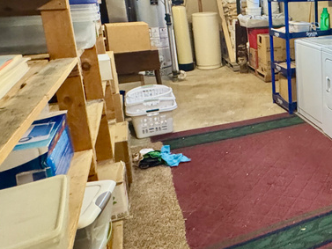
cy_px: 63
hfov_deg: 42.3
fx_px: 365
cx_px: 333
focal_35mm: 38
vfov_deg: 36.9
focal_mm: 2.22
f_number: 2.2
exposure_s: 1/60
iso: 1000
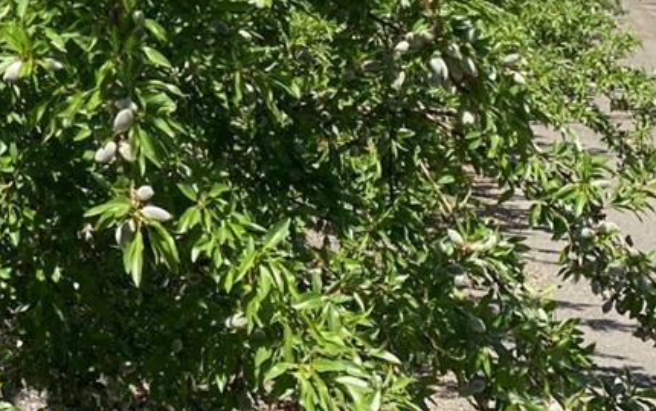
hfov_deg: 20.3
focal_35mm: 96
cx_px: -116
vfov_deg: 12.8
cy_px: -251
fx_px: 1717
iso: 32
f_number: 1.8
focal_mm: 4.25
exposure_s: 1/1522
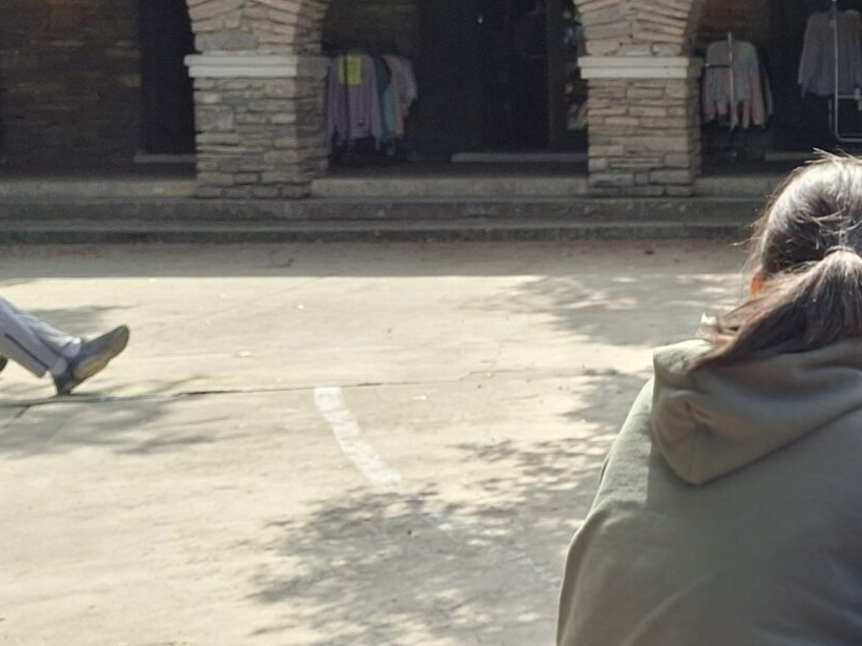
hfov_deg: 22.3
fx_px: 1941
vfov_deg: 18.8
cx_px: 1130
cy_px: 191
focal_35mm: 78
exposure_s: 1/689
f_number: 1.8
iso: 25
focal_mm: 4.69
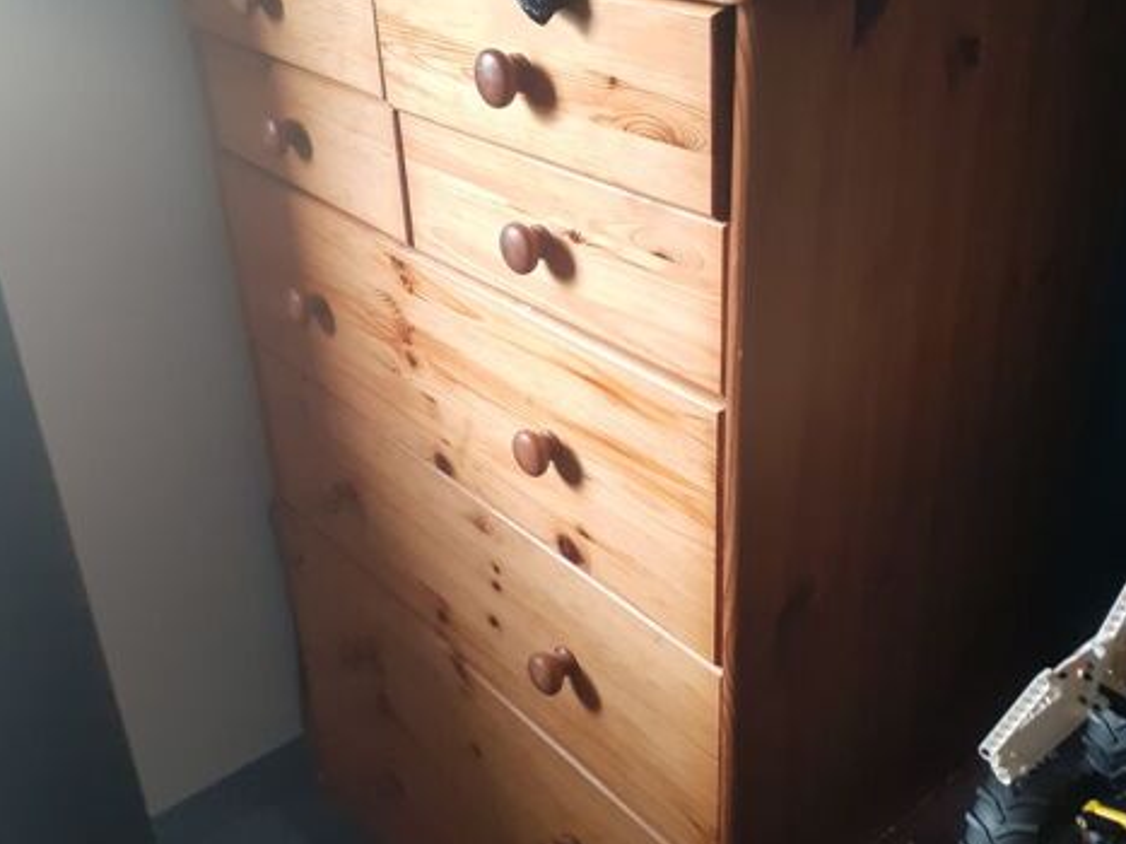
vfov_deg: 38.6
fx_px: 1203
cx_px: 569
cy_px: 362
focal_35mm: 37
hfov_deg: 50.1
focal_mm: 3.6
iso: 200
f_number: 1.9
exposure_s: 1/25
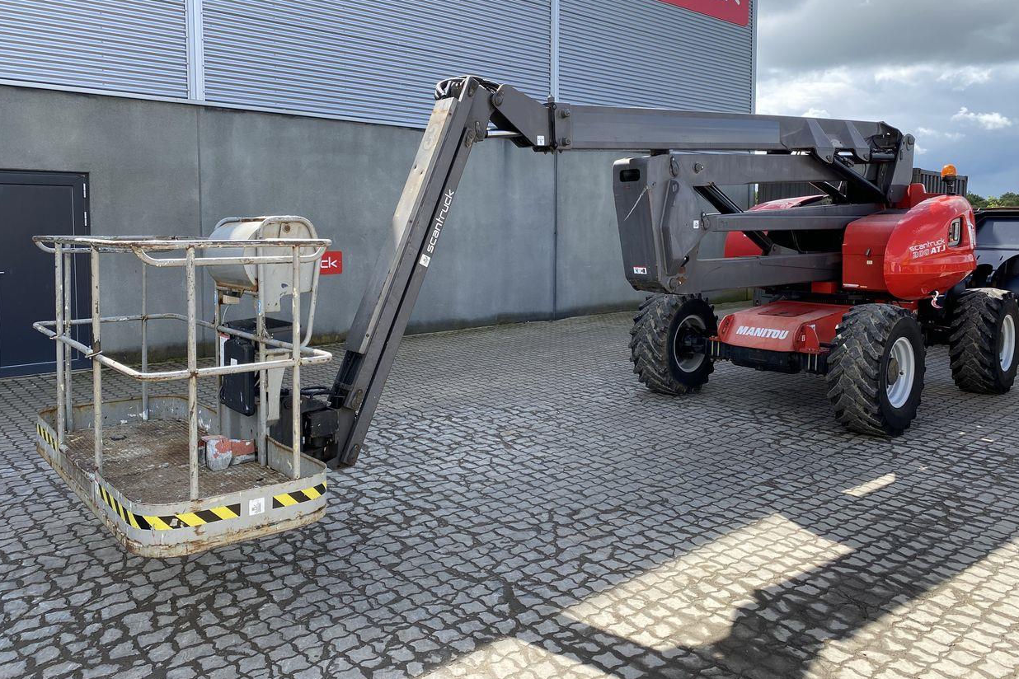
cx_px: 524
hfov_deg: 65.5
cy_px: 287
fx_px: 792
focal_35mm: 28
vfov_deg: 46.2
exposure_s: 1/858
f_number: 1.8
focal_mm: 4.25
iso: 32
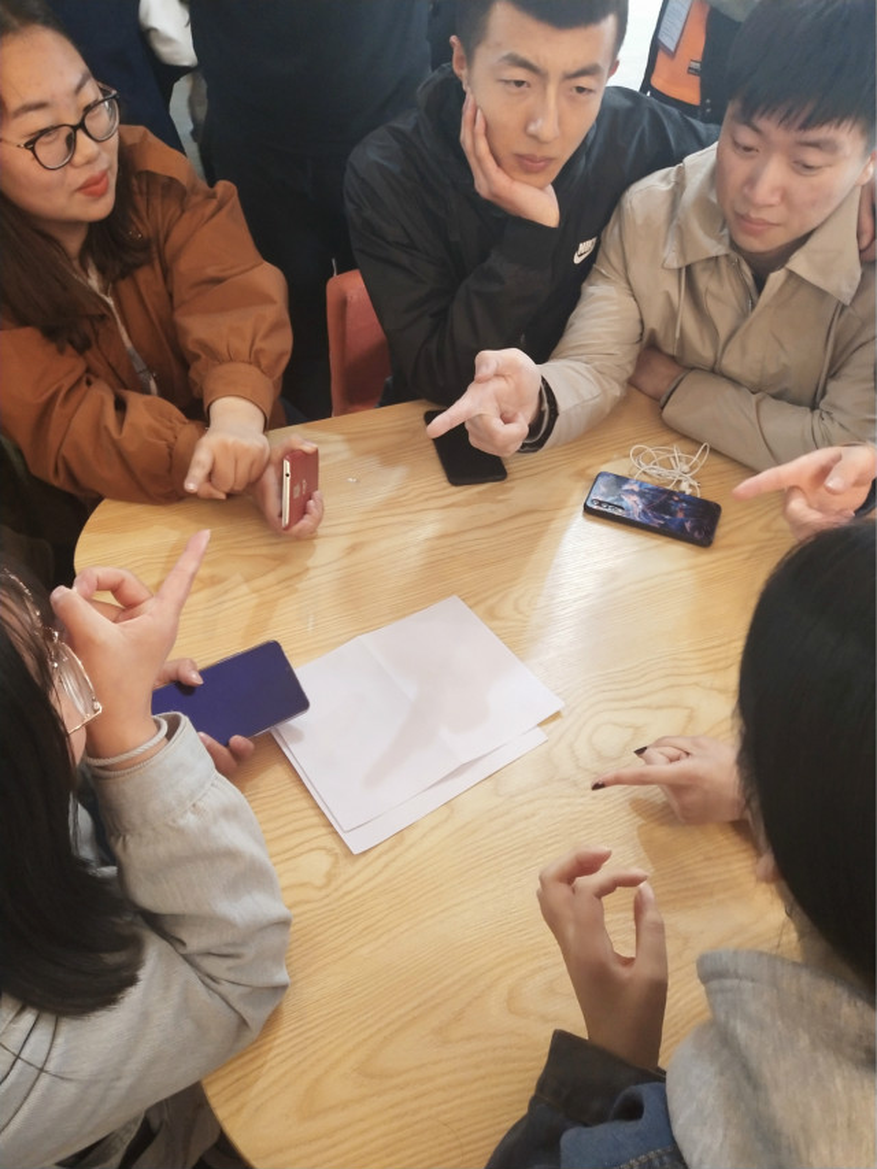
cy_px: 584
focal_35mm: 30
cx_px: 438
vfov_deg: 60.0
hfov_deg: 46.8
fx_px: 1013
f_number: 1.8
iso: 502
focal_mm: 3.95
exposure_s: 1/33.3
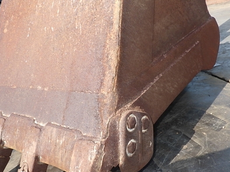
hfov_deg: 54.0
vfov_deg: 41.7
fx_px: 226
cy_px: 97
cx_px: 119
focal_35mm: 34
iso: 125
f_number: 4.2
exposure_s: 1/400
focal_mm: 5
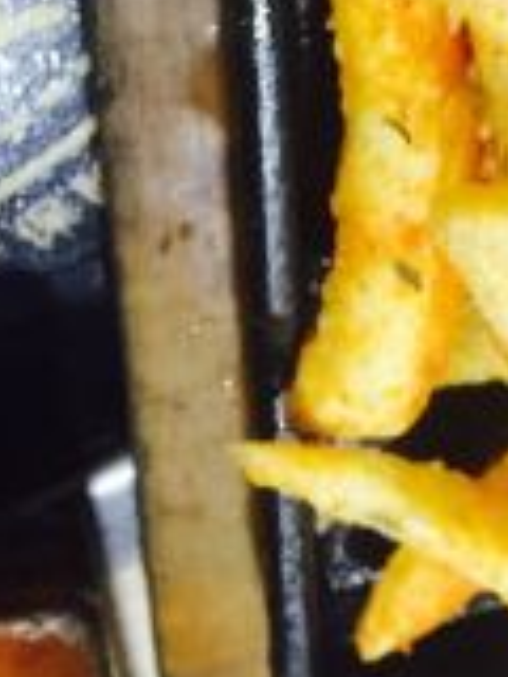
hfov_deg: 10.8
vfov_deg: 13.7
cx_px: 950
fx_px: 2485
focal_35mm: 127
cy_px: -575
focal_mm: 4.15
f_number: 2.2
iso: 80
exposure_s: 1/17
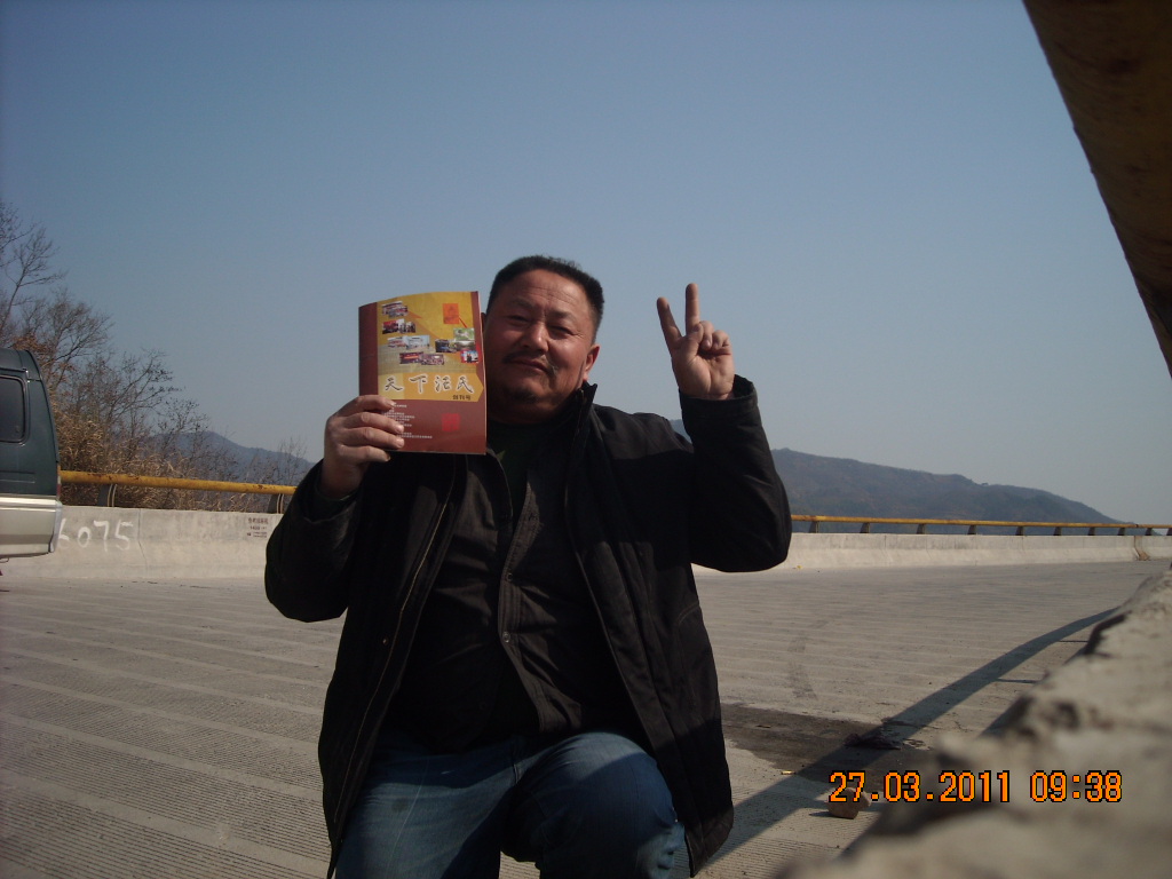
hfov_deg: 52.6
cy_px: 440
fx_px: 1185
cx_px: 586
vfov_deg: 40.7
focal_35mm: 35
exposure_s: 1/569
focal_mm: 5.7
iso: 64
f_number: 5.6
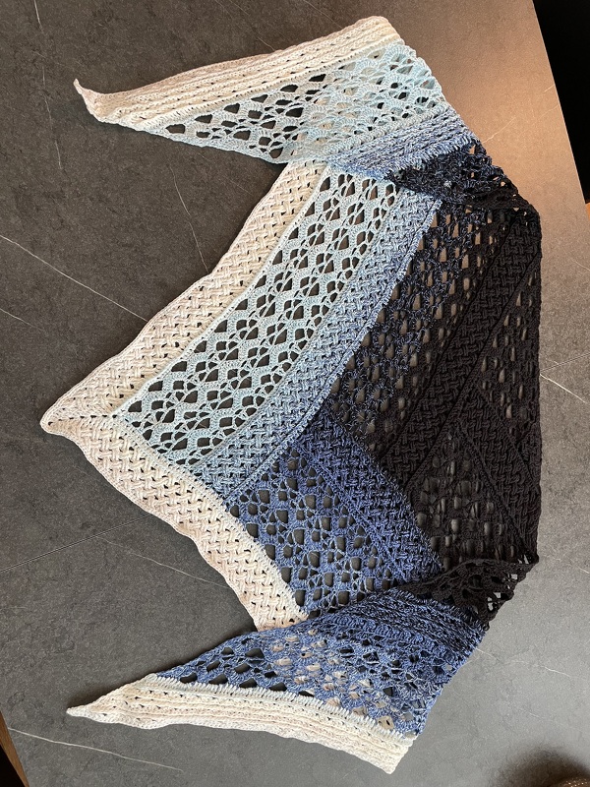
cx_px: 295
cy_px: 394
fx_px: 591
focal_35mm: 26
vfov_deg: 67.3
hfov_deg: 53.1
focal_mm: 4.2
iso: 160
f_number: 1.6
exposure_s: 1/50
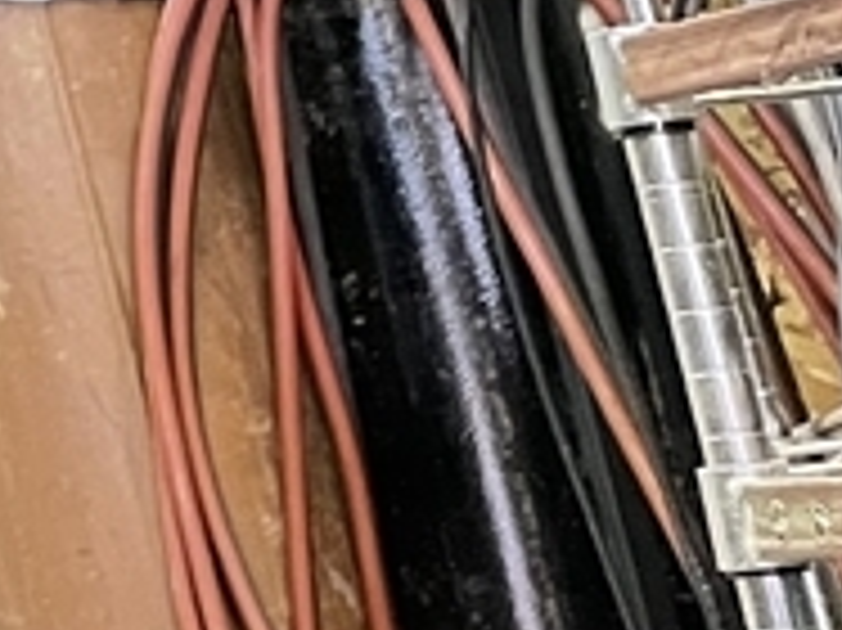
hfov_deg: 9.1
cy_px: -994
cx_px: -1819
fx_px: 4060
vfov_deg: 8.0
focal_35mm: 167
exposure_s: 1/60
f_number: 1.6
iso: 500
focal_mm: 5.1
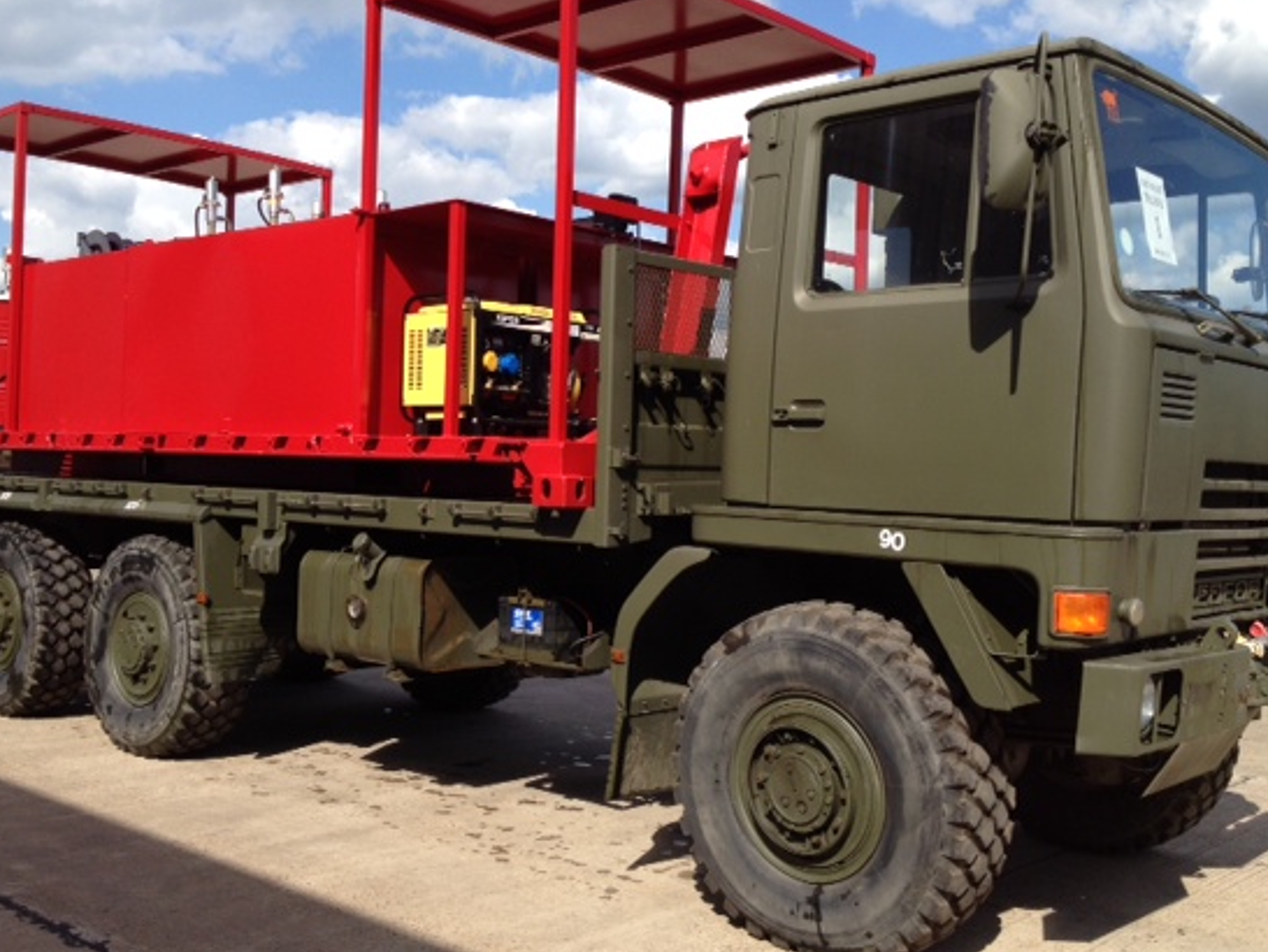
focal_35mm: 41
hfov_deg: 45.7
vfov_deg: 35.2
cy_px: 450
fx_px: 1503
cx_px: 604
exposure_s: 1/1453
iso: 64
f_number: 2.4
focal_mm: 4.28
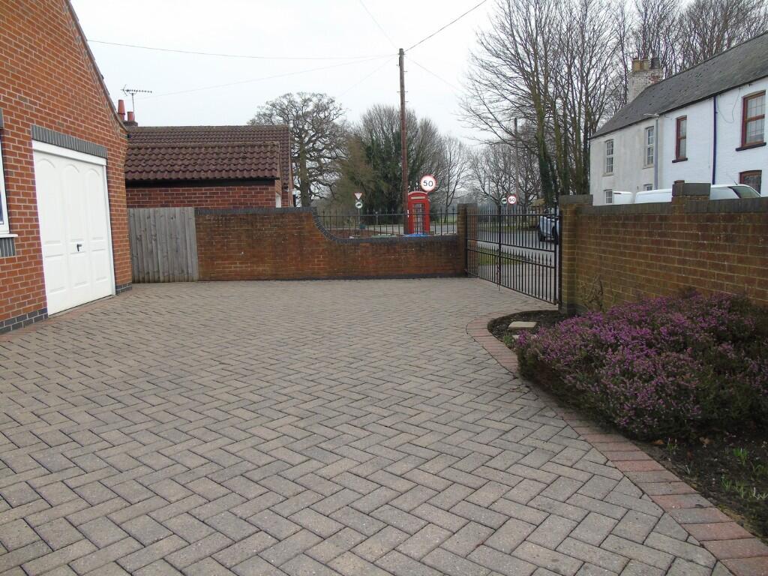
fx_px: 555
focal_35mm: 25
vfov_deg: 54.9
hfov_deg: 69.4
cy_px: 288
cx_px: 384
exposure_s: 1/320
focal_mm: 4.4
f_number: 3.4
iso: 80
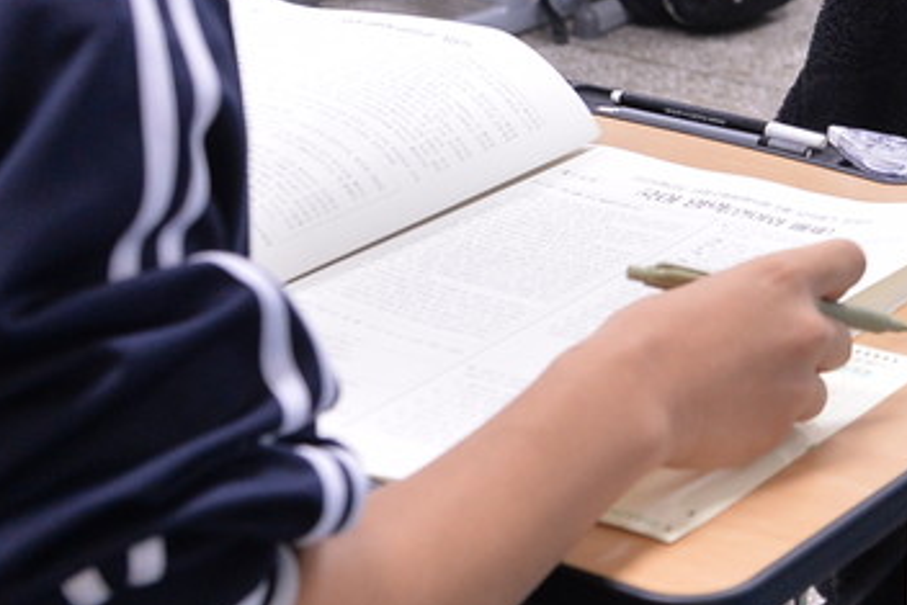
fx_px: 2747
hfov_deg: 18.0
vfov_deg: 12.3
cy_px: -143
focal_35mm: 109
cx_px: 1041
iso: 2500
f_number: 4.5
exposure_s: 1/160
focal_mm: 40
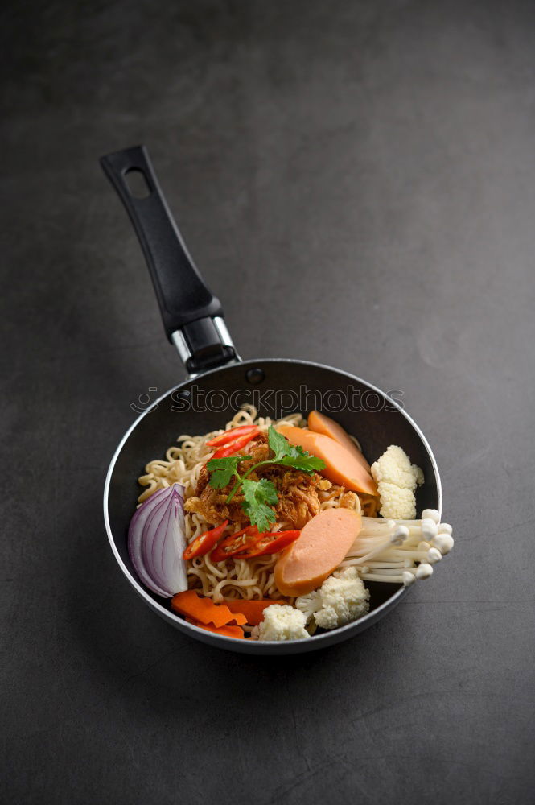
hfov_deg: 22.6
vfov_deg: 33.4
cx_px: 268
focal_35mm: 60
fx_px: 1340
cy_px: 402
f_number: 5
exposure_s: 1/160
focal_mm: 60
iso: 100
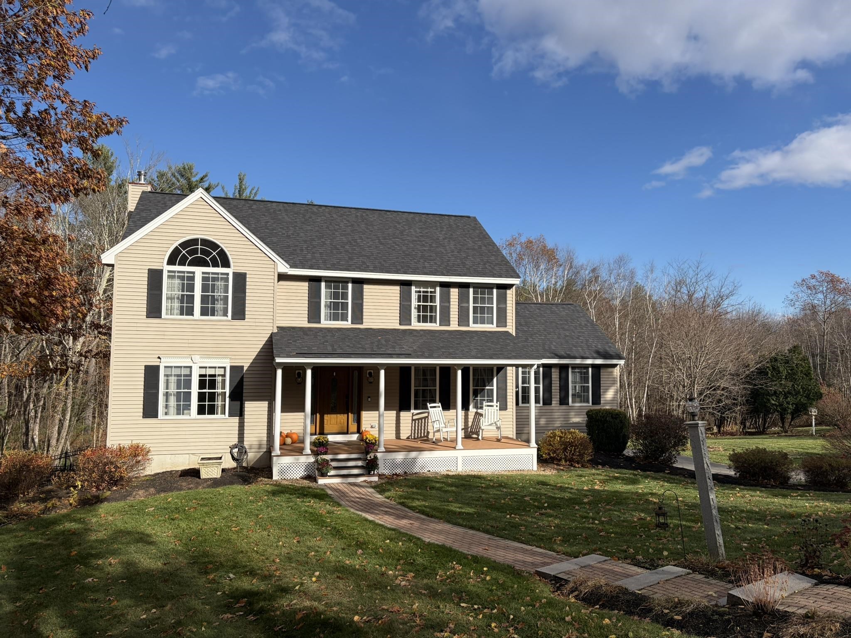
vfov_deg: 53.1
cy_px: 319
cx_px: 426
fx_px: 639
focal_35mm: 26
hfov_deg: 67.3
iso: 50
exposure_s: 1/4950
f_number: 1.6
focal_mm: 5.96
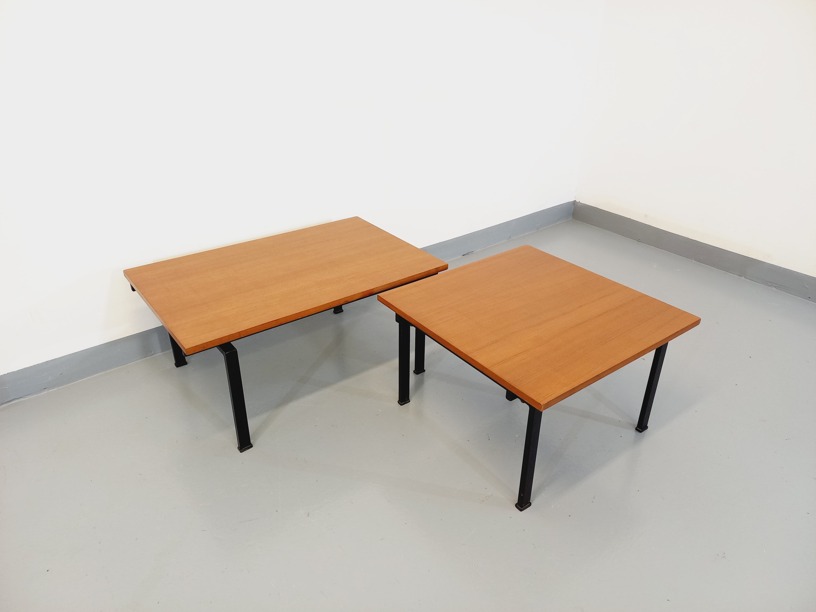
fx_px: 589
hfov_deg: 69.4
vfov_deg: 54.9
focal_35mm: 25
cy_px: 306
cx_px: 408
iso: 250
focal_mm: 4.65
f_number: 1.8
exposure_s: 1/49
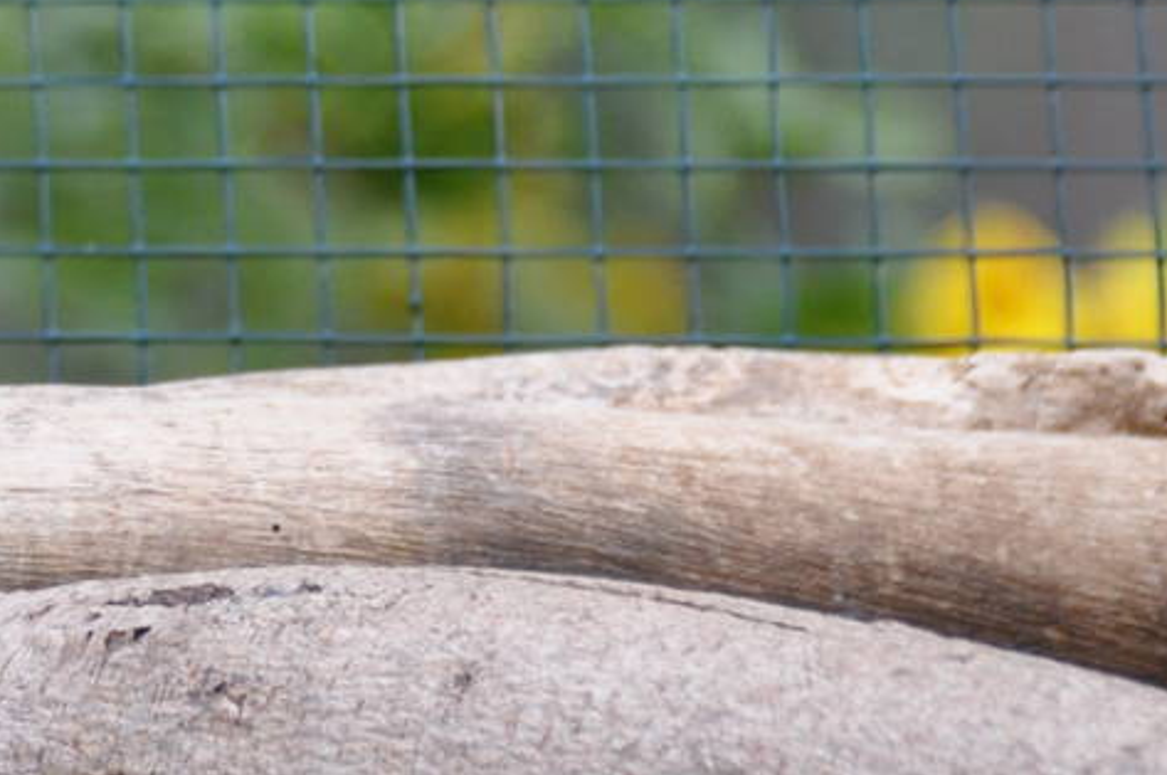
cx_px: -523
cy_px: -492
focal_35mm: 1116
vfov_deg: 1.2
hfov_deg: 1.8
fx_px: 36127
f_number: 6.3
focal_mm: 220
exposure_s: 1/640
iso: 1000
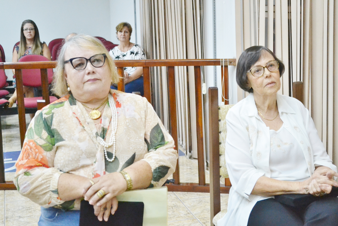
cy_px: 113
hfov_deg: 29.9
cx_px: 169
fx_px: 634
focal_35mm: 68
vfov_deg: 20.2
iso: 3200
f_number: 5.3
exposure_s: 1/125
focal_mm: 45
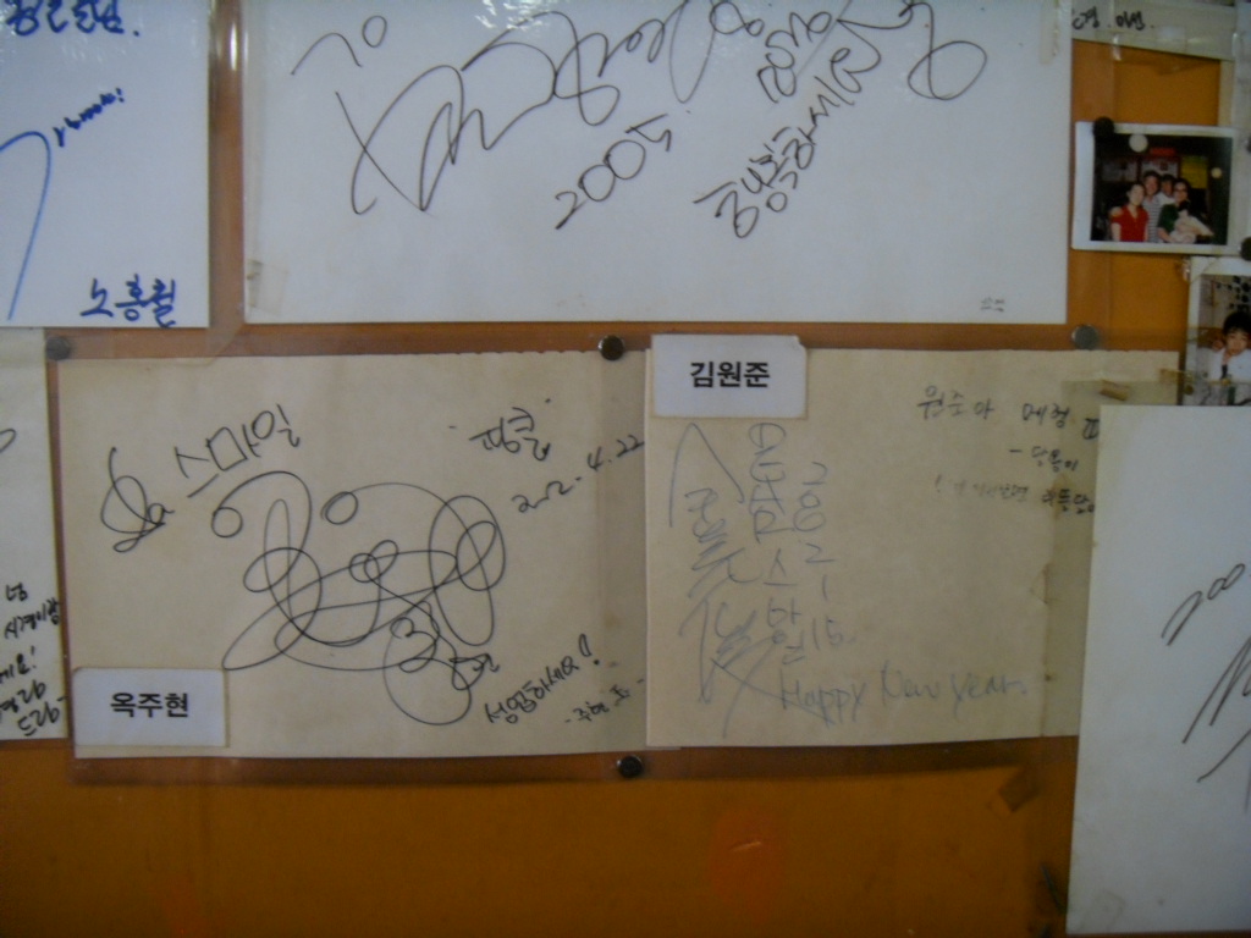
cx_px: 626
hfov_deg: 47.9
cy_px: 469
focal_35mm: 39
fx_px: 1409
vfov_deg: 36.8
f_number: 3.5
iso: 200
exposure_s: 1/6
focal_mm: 6.6
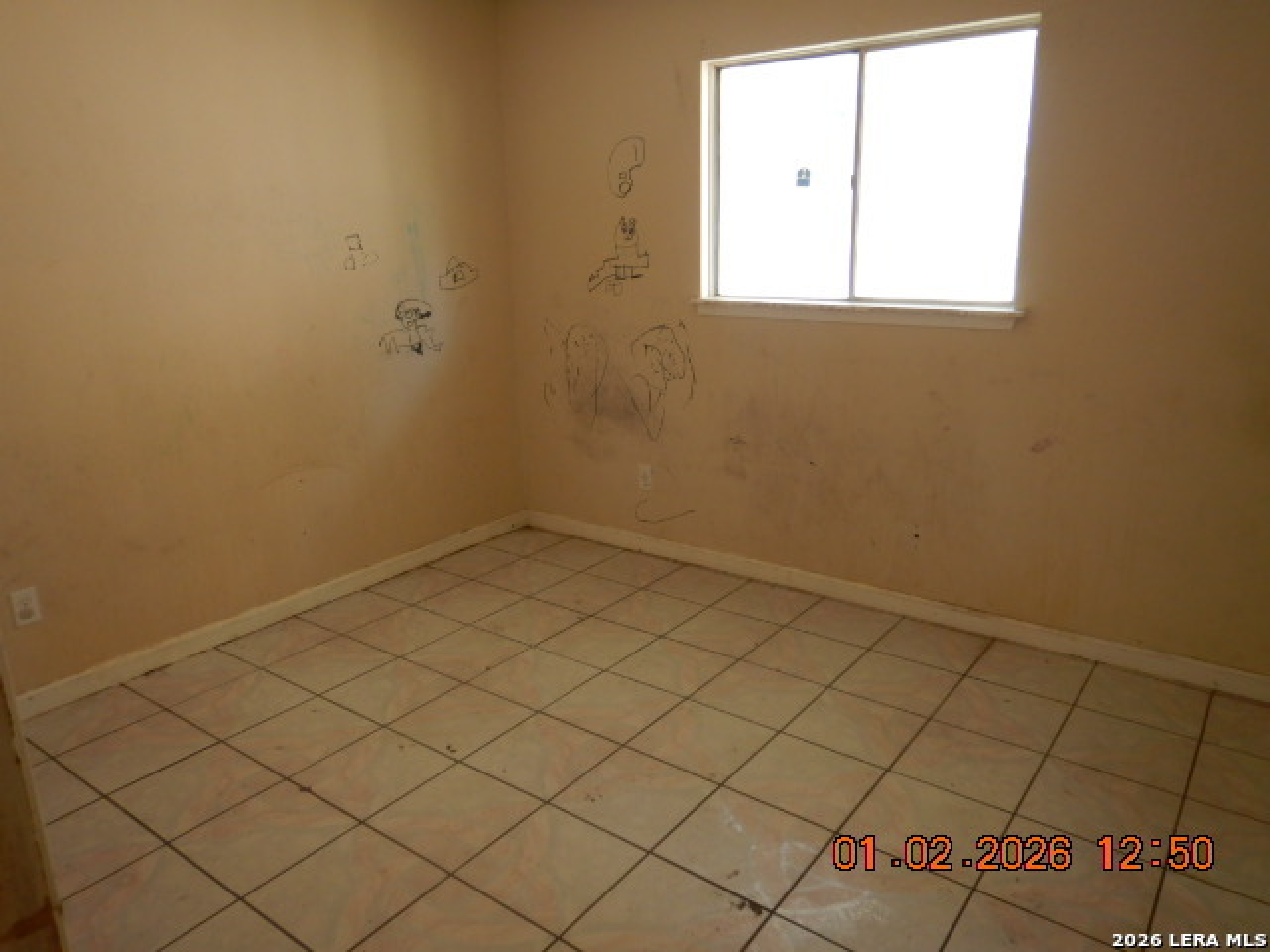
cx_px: 635
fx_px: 881
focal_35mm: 24
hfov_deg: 71.6
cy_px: 476
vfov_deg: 56.8
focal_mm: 4.3
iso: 200
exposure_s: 1/30
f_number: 2.8
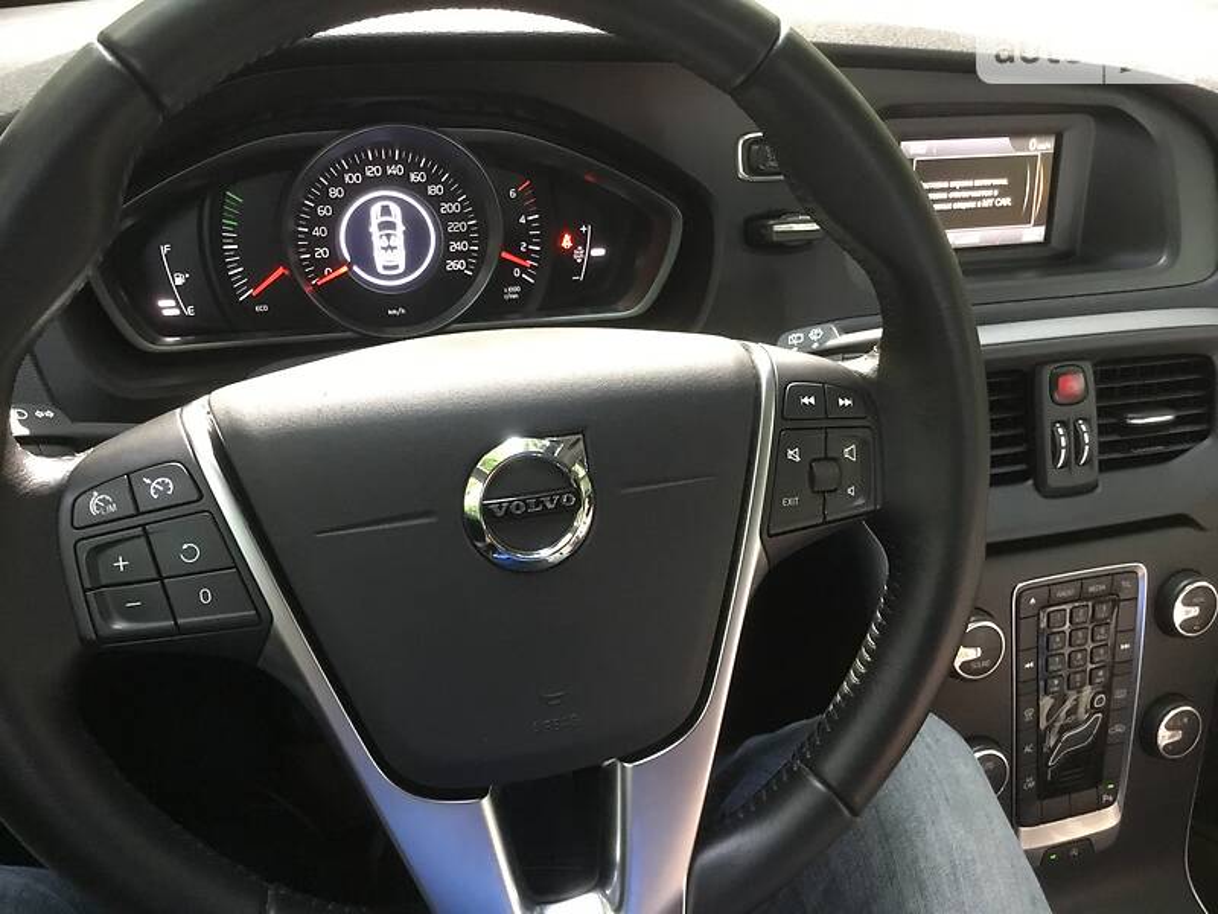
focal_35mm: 31
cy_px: 457
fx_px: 1091
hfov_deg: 58.4
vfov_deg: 45.4
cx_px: 609
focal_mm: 3.3
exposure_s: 1/17
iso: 200
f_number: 2.4
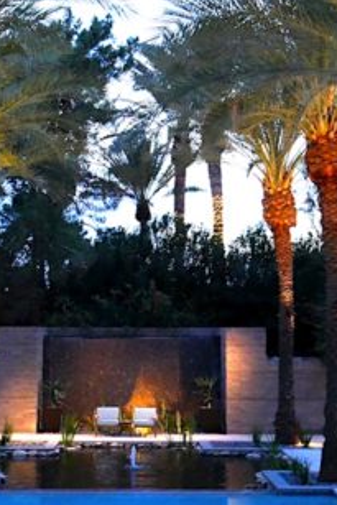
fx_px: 856
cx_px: 133
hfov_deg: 22.2
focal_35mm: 61
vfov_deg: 32.9
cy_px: 262
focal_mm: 15
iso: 3200
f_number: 3
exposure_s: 1/40
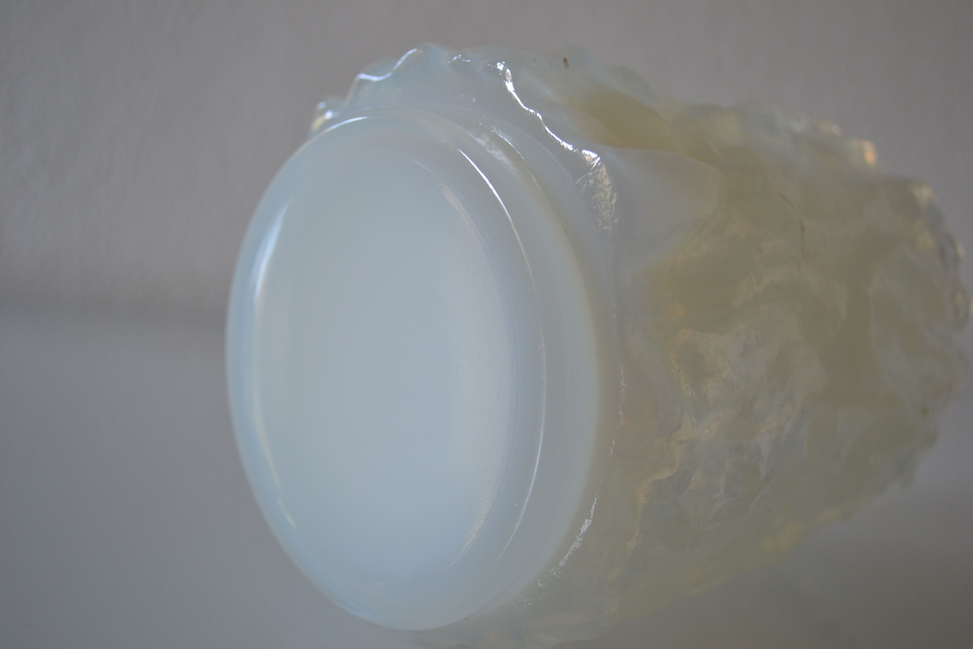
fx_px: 1054
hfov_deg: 49.6
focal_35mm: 39
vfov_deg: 34.2
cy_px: 324
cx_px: 486
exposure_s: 1/40
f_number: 4.2
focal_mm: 26
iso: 400
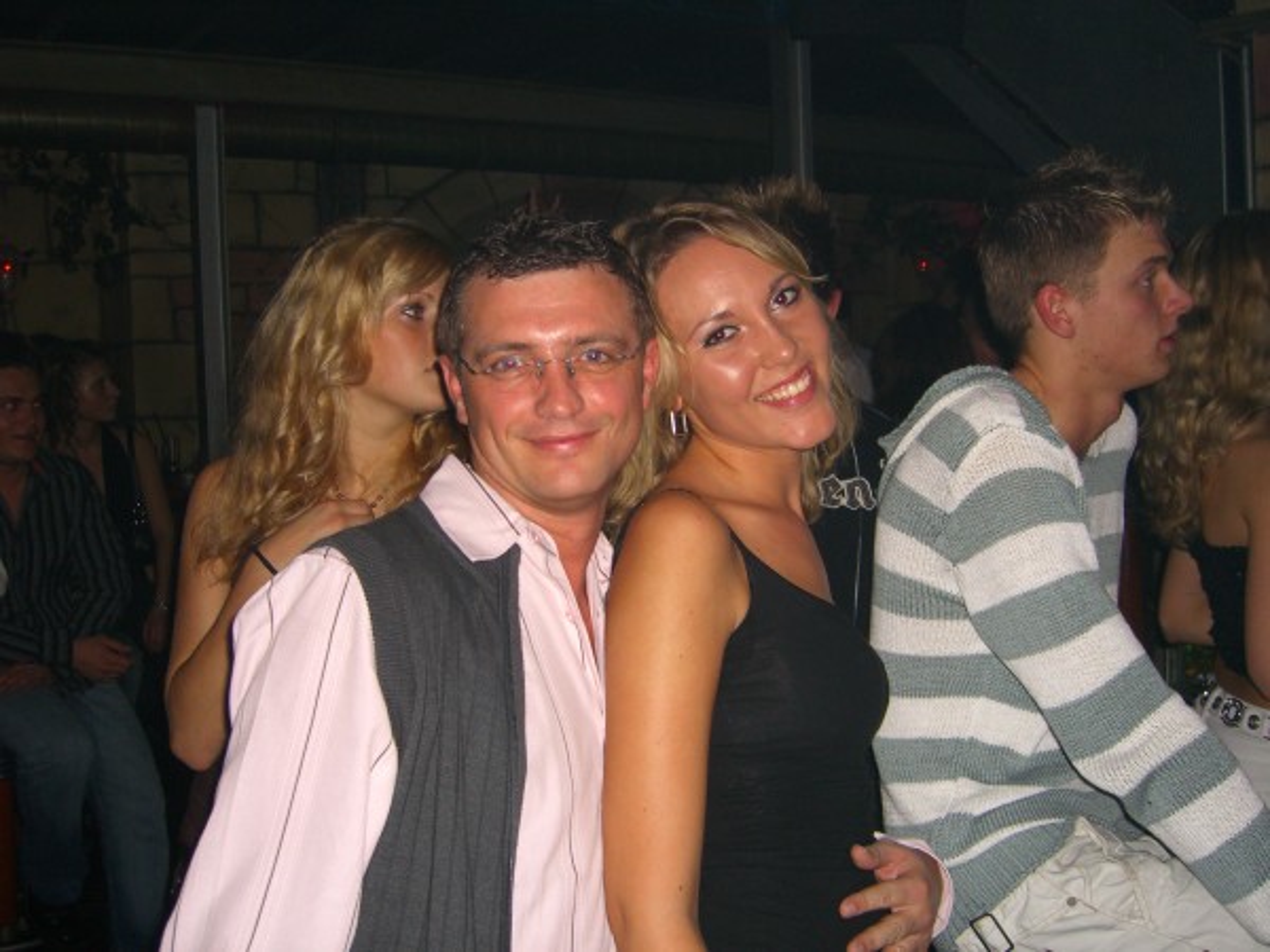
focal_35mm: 38
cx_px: 635
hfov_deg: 49.0
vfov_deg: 37.7
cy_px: 476
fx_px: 1394
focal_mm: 7.9
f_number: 2.8
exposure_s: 1/60
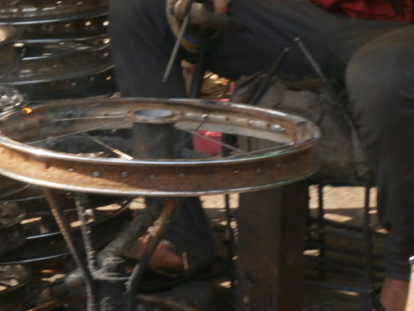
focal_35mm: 181
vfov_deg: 8.2
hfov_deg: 10.9
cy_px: 123
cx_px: 240
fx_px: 2165
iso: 100
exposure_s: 1/100
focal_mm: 23.5
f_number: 6.5
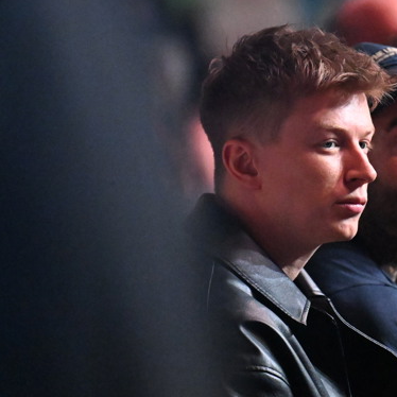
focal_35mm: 470
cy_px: 191
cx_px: 332
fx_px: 6098
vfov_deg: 3.7
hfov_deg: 3.7
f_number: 2.8
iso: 10000
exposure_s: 1/400
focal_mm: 200
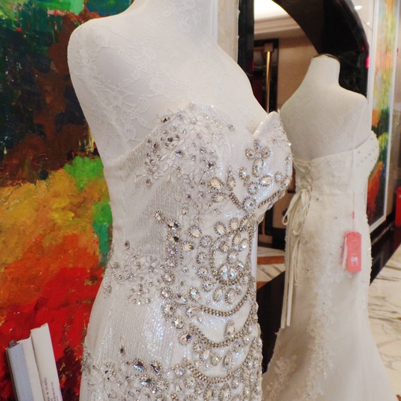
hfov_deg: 48.4
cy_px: 188
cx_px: 192
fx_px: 446
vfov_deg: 48.4
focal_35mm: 34
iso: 320
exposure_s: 1/30
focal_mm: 4.1
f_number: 2.8
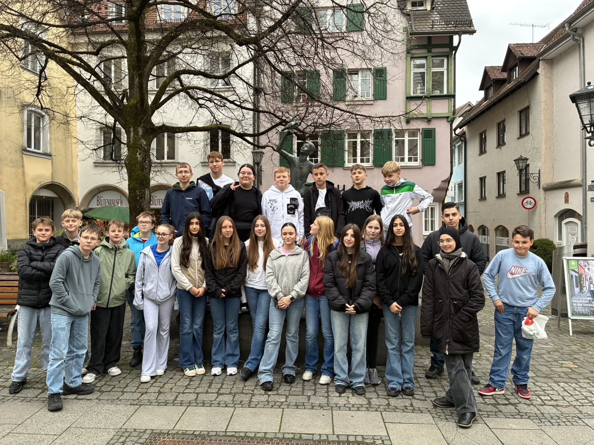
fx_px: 446
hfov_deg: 67.3
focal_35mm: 26
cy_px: 222
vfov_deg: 53.1
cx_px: 297
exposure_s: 1/111
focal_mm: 4.2
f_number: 1.64
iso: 80
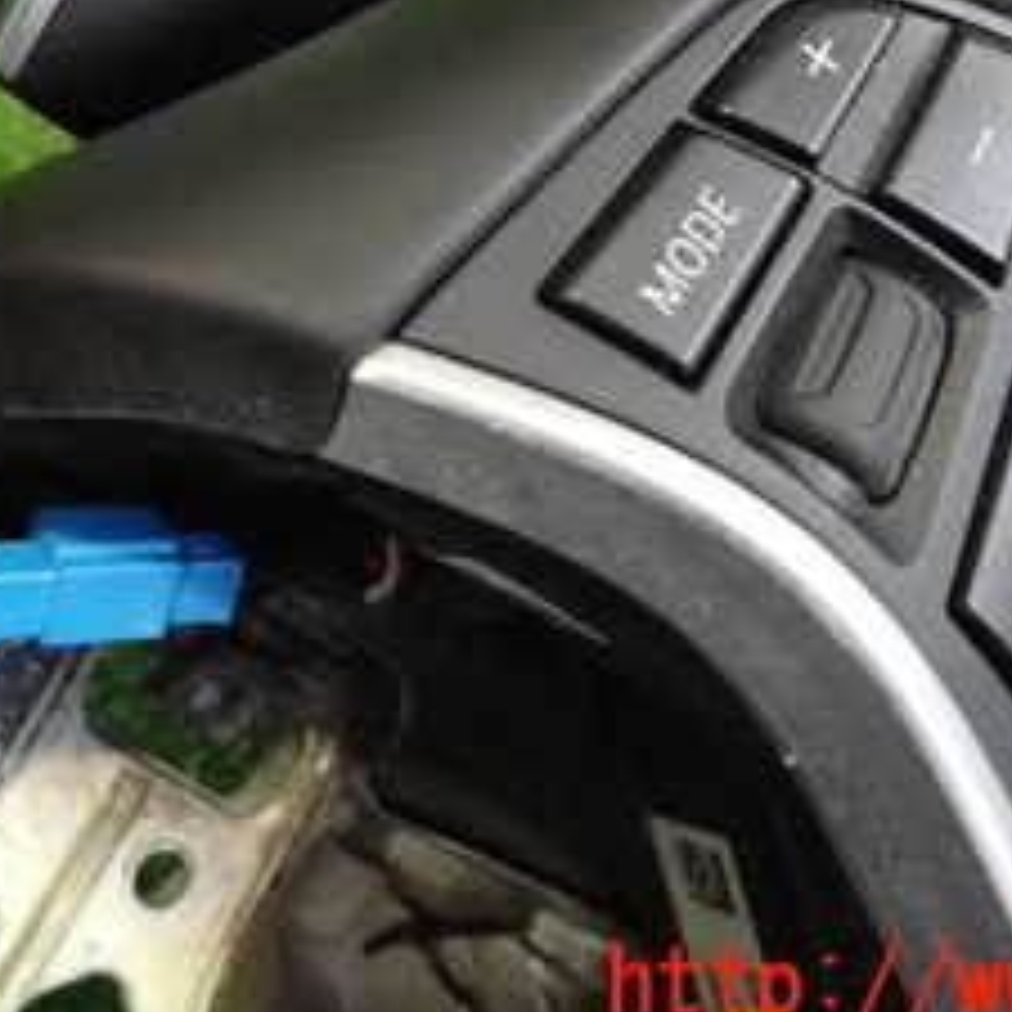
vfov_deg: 27.6
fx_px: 1951
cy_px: 31
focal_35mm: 59
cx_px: 274
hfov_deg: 28.7
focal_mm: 4.5
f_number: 2
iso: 1600
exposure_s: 1/80
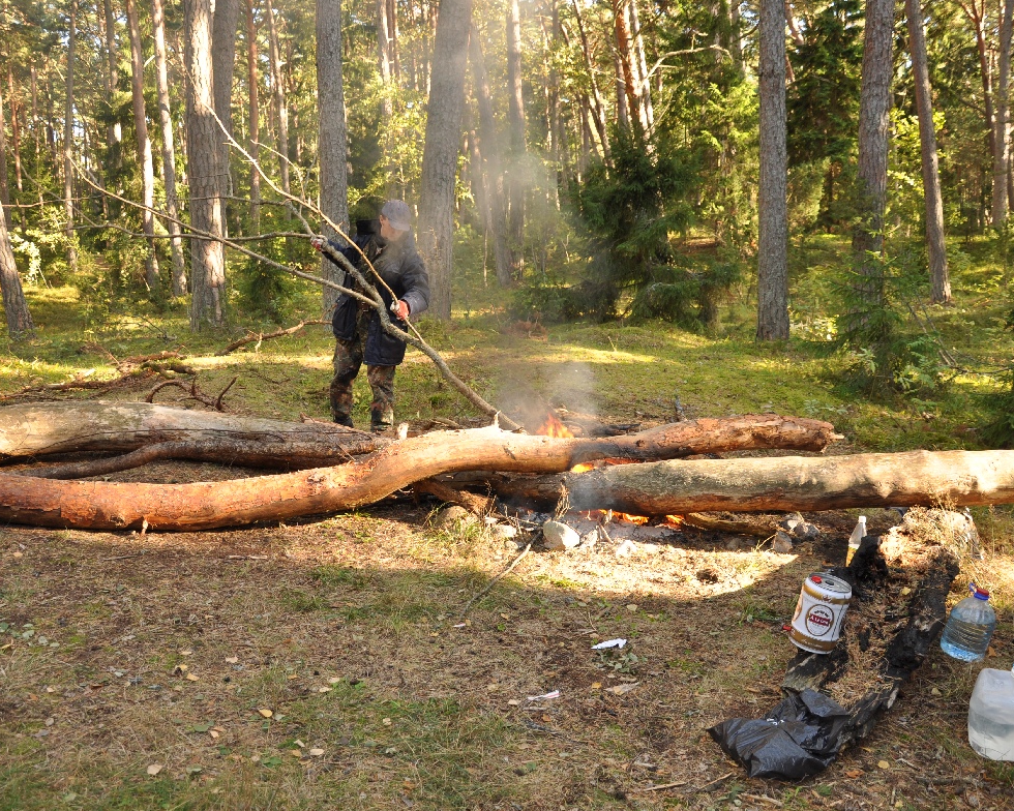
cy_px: 408
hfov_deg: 57.2
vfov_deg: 47.1
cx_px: 498
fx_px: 930
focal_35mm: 31
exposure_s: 1/100
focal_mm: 18
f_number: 4
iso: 250
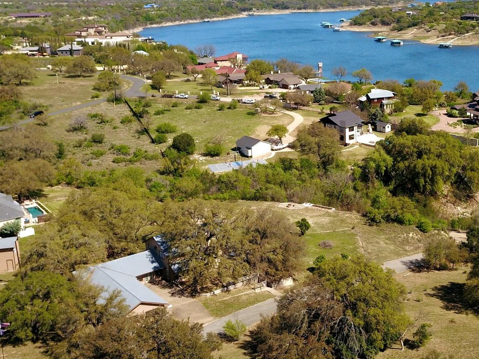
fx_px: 650
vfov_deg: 30.8
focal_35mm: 47
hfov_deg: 39.4
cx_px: 356
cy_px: 144
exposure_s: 1/130
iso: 100
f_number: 2.2
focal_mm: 4.73
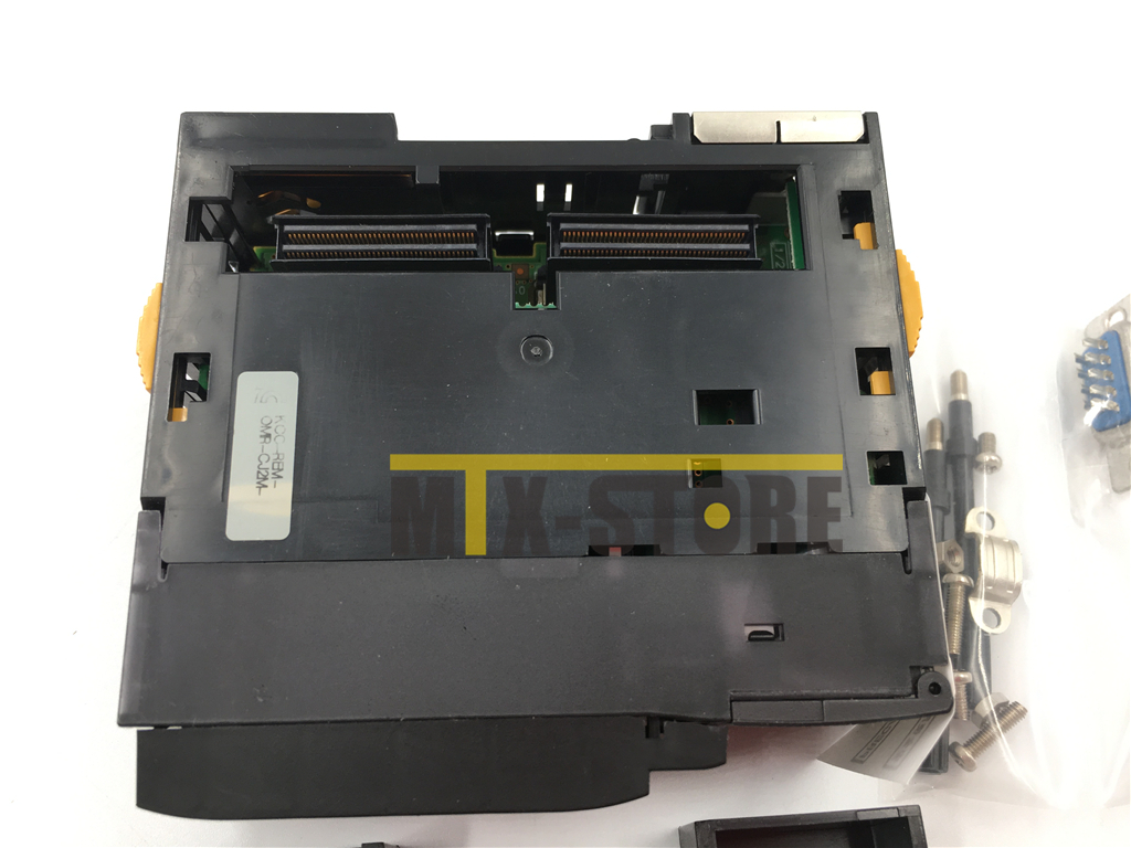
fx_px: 948
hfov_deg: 61.7
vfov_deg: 48.2
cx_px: 566
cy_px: 424
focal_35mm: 29
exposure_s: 1/100
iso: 32
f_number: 2.2
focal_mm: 4.15
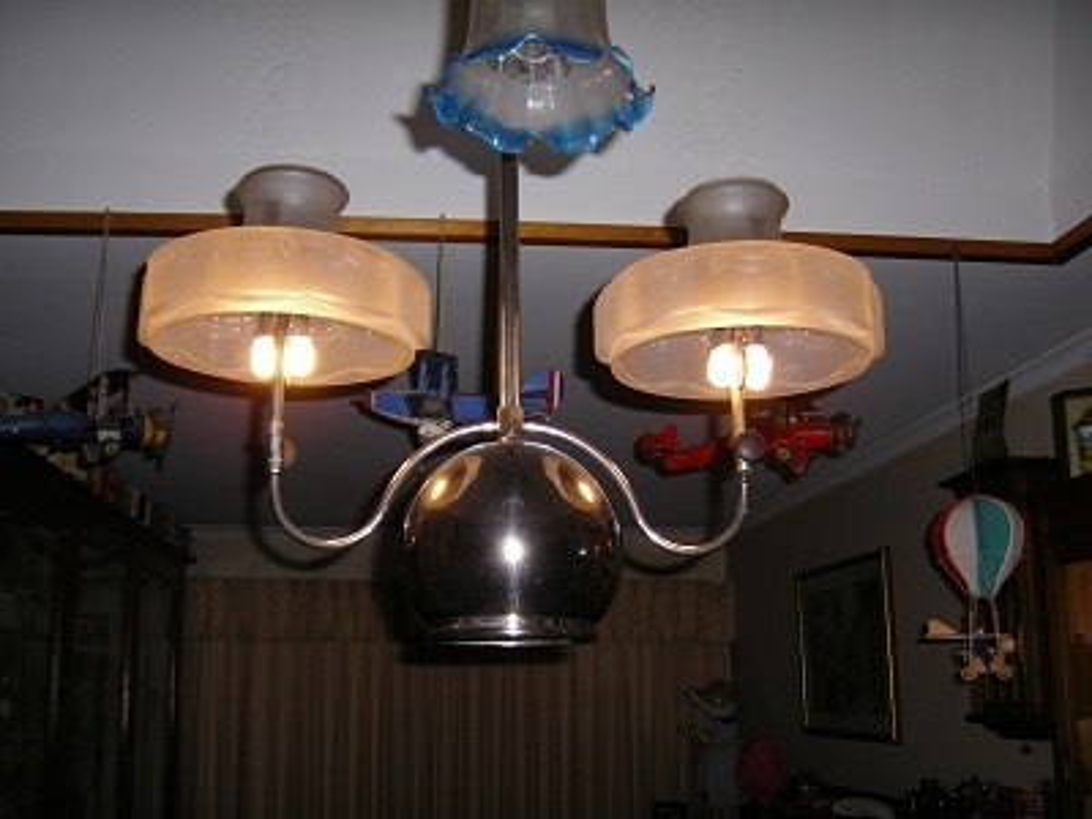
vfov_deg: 39.7
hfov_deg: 51.4
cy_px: 410
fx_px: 1136
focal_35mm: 36
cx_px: 546
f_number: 2.8
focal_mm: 60
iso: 100
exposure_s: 1/60
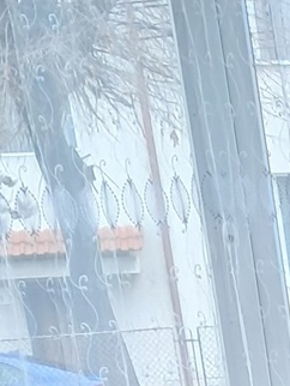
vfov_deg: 10.0
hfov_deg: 7.8
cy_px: 958
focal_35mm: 171
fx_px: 1908
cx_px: 795
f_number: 1.8
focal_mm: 4
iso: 80
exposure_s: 1/50
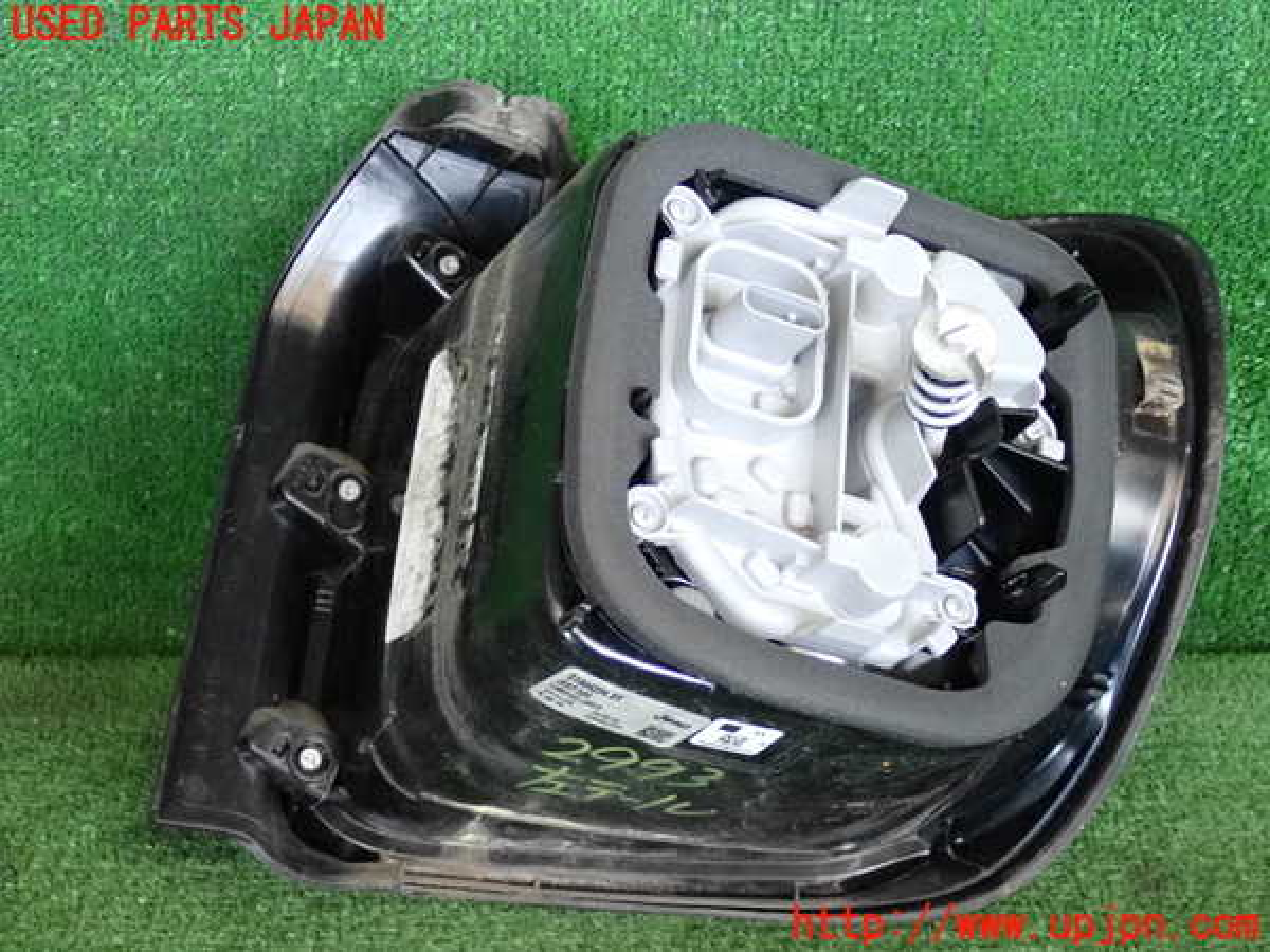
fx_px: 2128
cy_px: 476
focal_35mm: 58
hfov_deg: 33.2
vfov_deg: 25.2
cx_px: 635
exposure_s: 1/125
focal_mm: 10.35
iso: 1600
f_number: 3.5
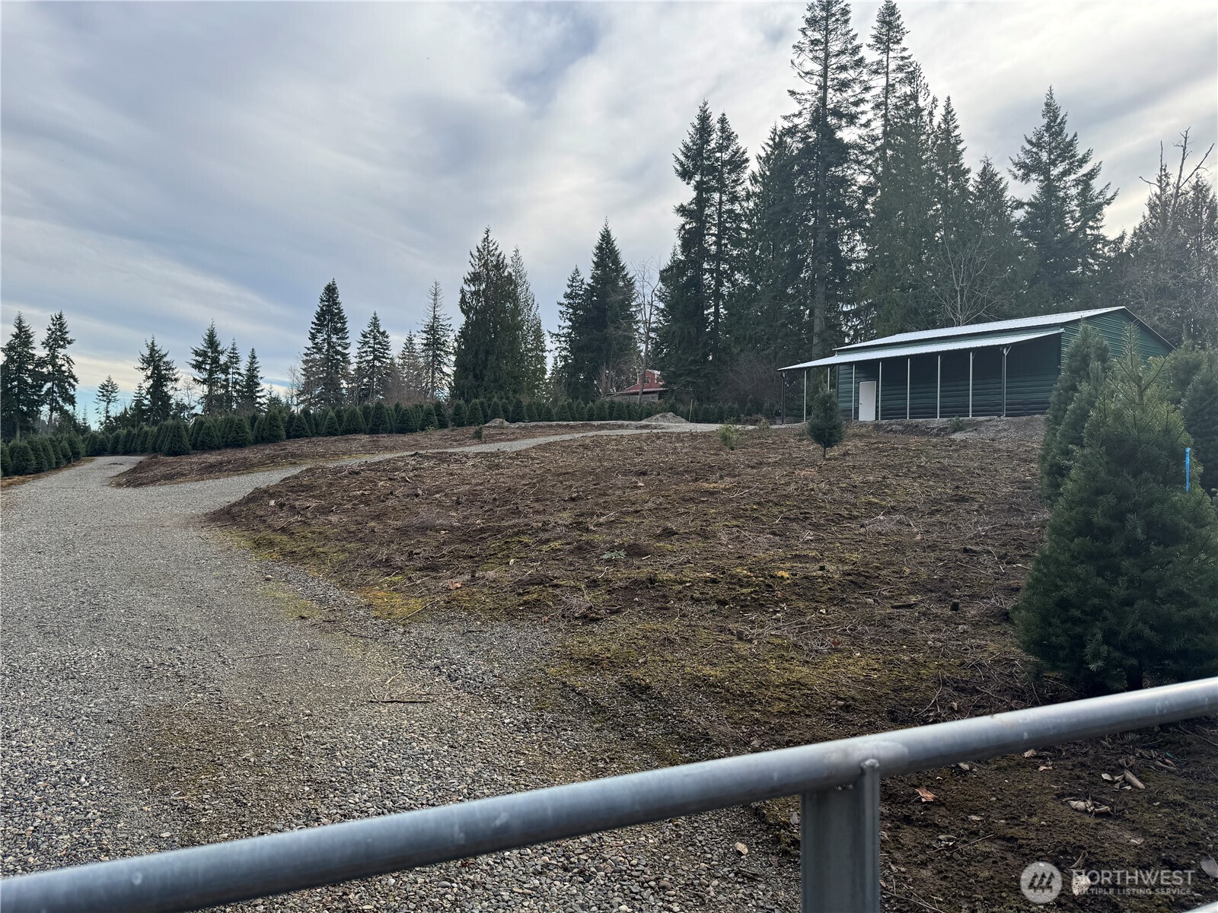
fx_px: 844
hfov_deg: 71.6
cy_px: 456
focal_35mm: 24
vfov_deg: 56.8
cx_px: 609
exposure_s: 1/1980
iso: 80
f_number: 1.78
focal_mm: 6.76
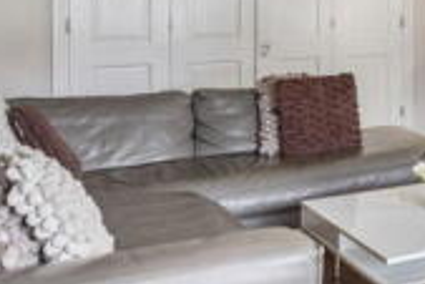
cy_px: -9
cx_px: 648
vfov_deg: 21.1
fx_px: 733
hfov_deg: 24.6
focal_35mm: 62
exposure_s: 1/2
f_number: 4.5
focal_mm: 16
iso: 320
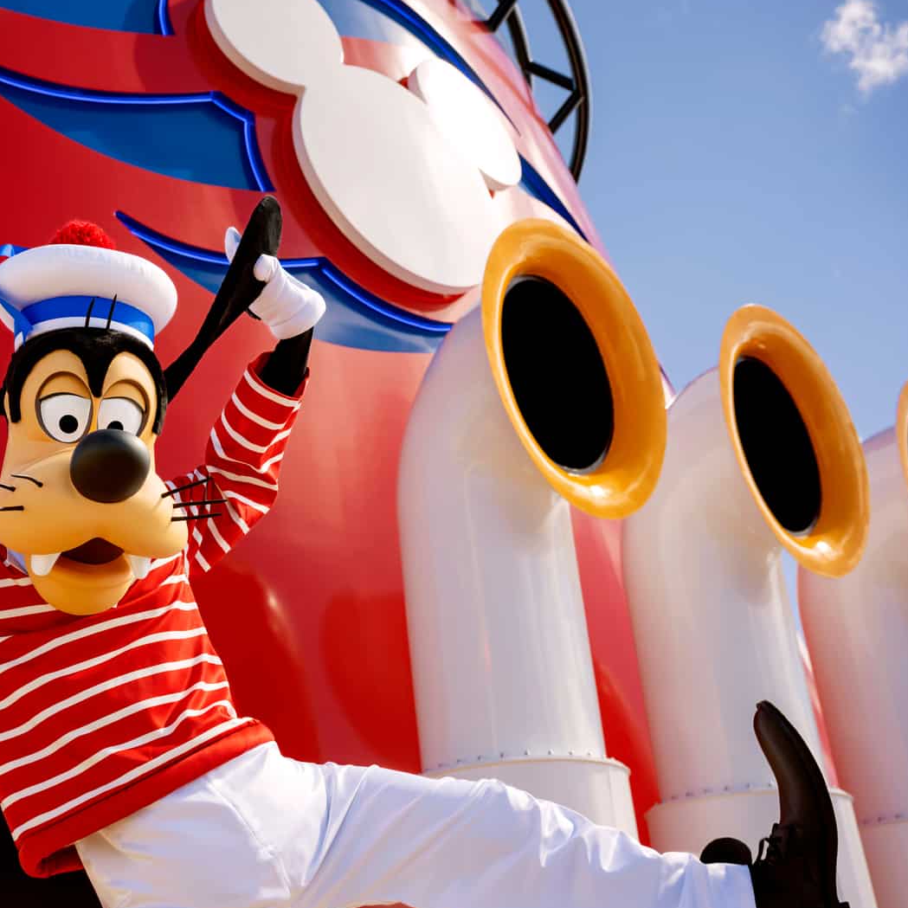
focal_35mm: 48
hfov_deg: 34.6
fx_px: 1424
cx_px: 222
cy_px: 455
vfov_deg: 35.4
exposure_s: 1/400
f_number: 6.3
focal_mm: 37
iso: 125
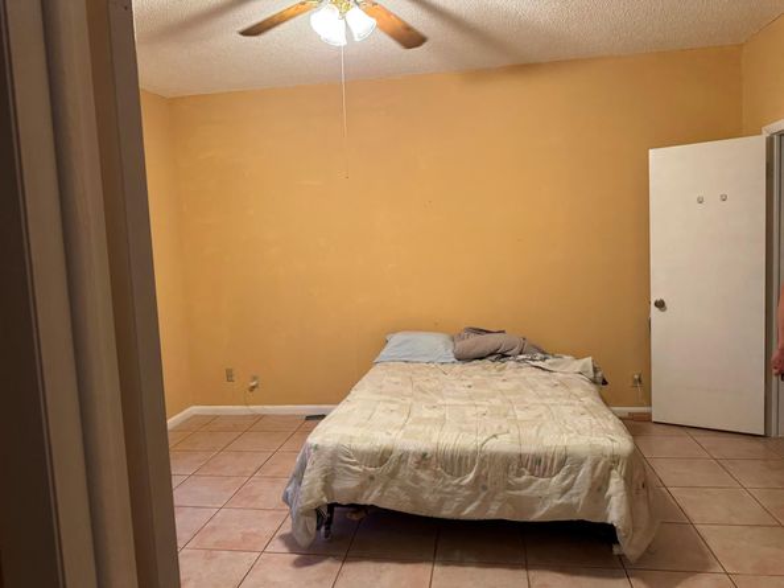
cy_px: 294
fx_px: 543
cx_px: 392
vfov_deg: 56.8
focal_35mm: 24
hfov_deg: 71.6
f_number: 1.78
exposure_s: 1/60
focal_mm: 6.76
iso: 400
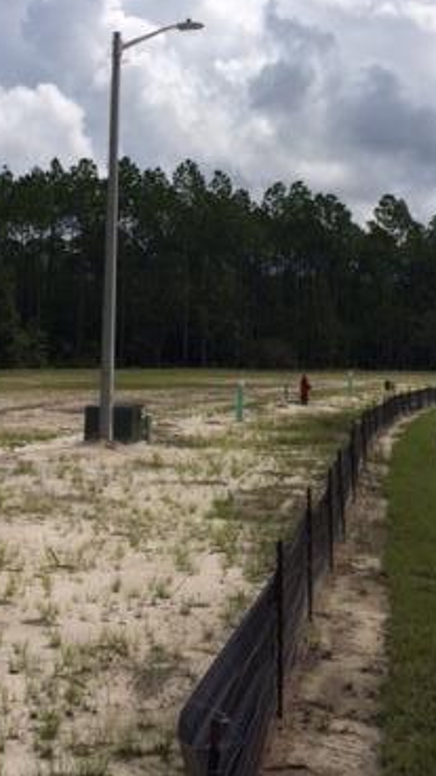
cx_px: 209
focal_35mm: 55
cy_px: 171
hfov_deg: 21.8
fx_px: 1130
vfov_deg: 36.7
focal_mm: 4.15
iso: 32
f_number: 2.2
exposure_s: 1/5882
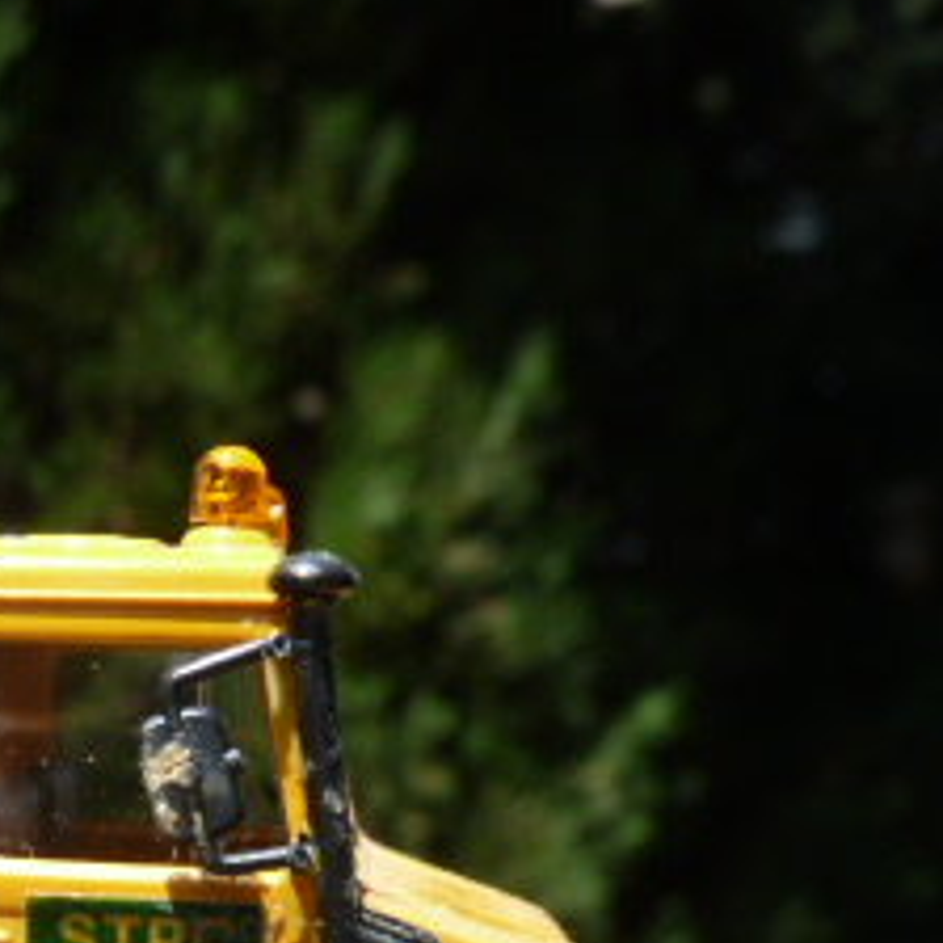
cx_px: -164
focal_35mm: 63
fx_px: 1942
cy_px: 977
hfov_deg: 24.9
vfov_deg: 25.7
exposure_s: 1/400
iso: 80
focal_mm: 4.1
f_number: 4
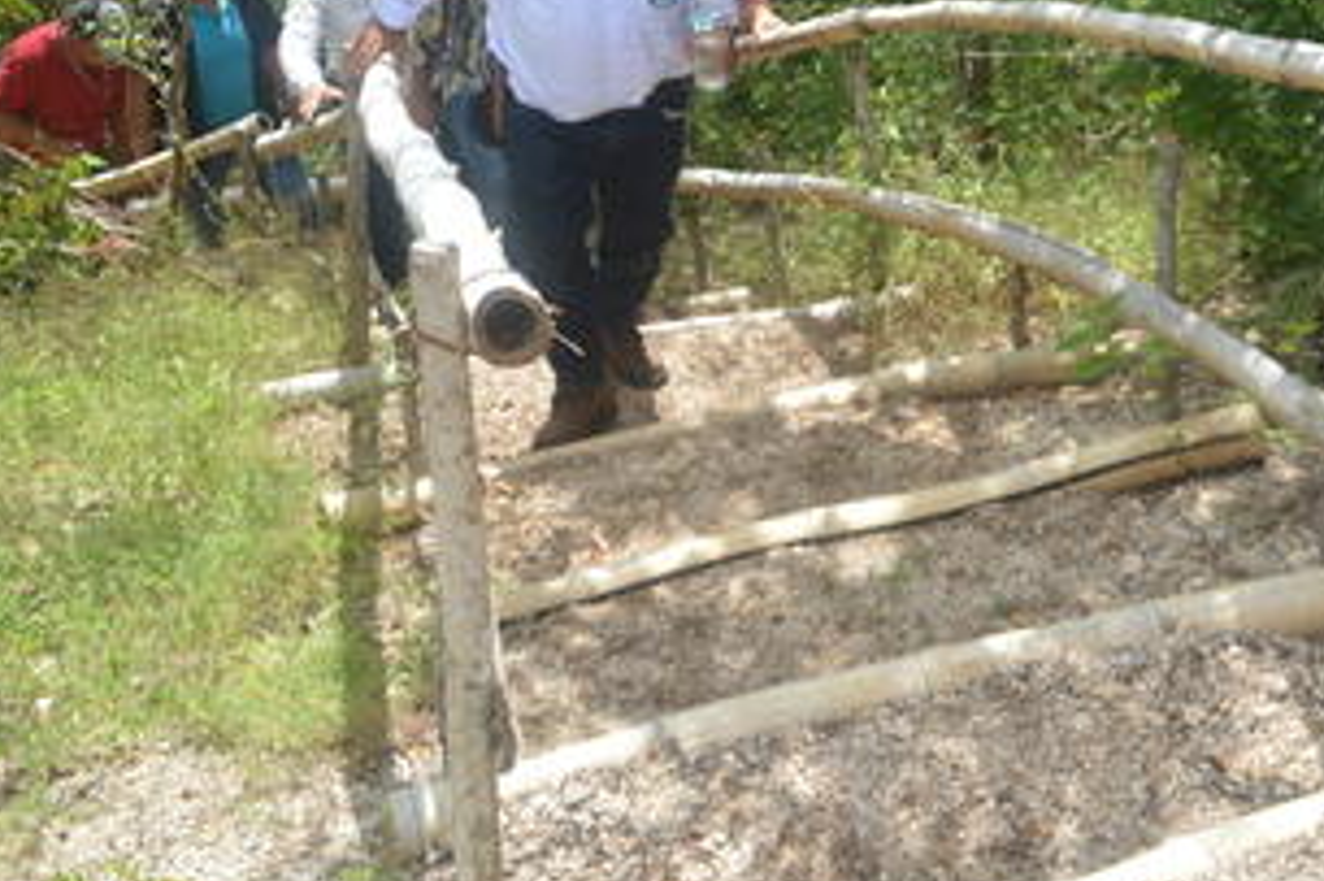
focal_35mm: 59
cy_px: 239
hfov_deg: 33.7
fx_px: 2169
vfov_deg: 22.8
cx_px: 842
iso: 100
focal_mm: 24
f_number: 9
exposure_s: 1/125
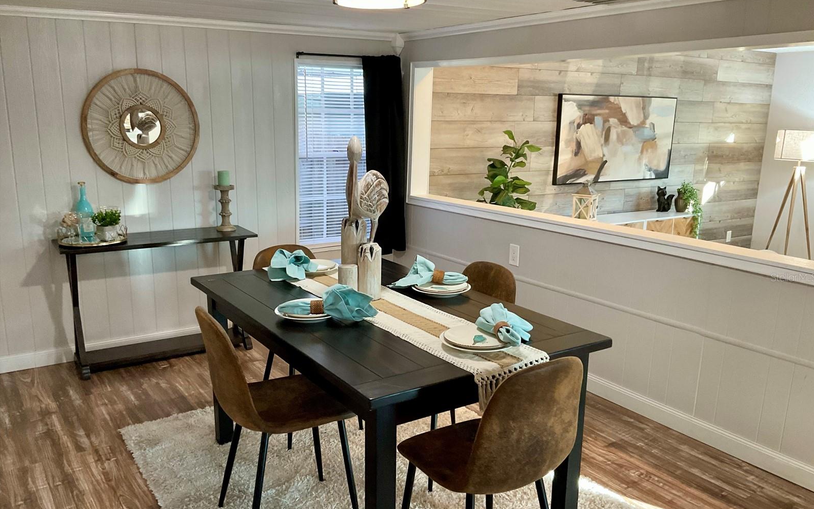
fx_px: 688
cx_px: 409
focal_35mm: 31
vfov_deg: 40.6
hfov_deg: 61.2
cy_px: 277
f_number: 1.8
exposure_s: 1/60
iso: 125
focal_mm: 3
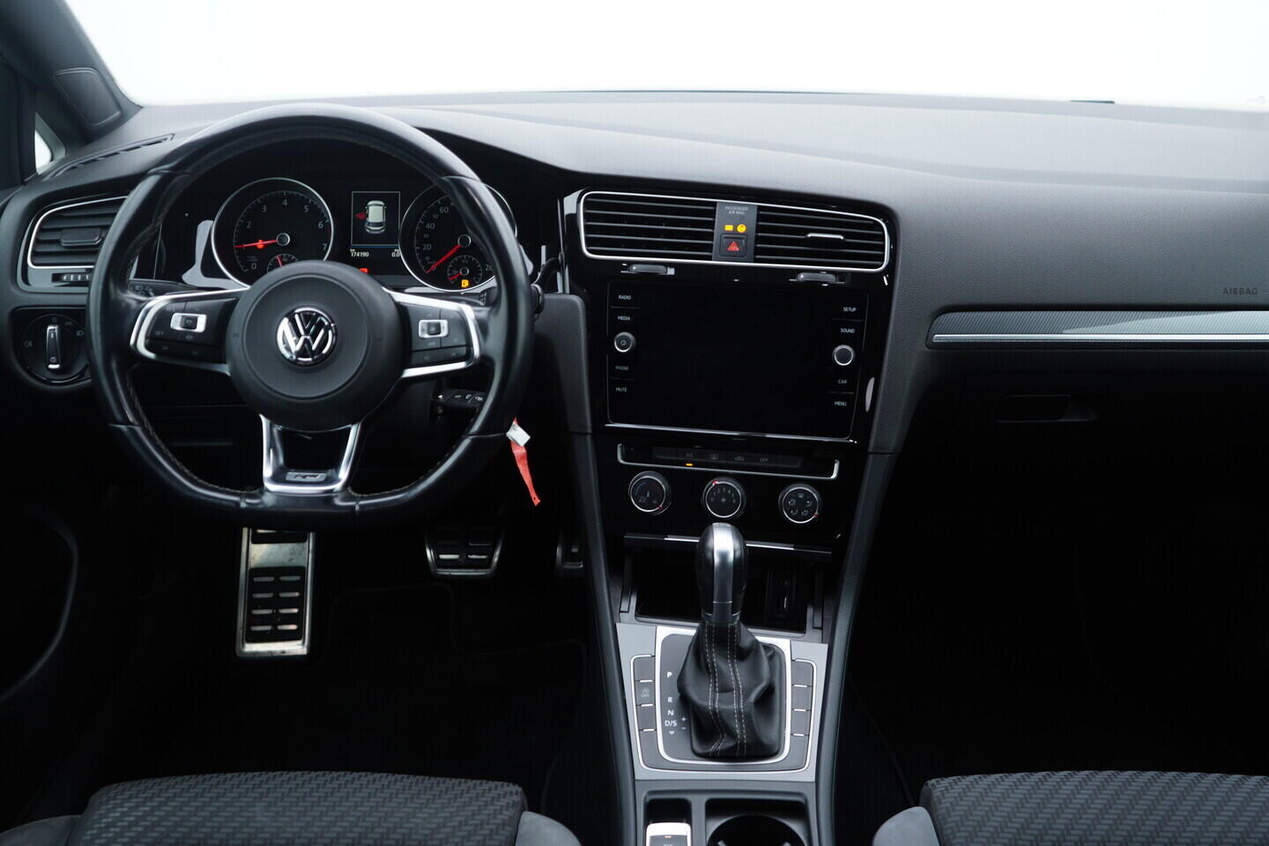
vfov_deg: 36.9
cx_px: 634
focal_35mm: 36
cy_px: 423
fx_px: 1269
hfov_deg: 53.1
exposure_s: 1/40
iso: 200
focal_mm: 24
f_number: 2.8
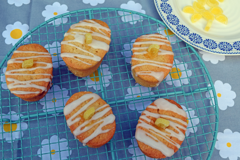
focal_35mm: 51
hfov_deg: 38.9
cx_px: 120
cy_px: 80
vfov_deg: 26.5
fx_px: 340
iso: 400
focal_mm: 34
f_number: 7.1
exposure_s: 1/200
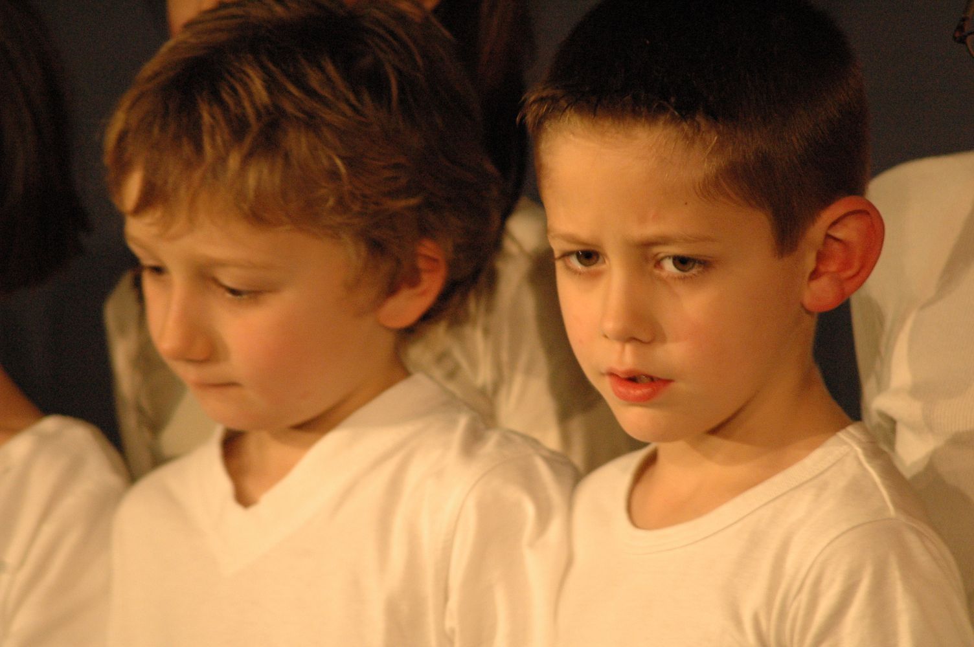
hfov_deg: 4.6
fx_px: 12164
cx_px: 487
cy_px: 324
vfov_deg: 3.0
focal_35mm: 450
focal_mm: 300
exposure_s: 1/30
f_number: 5.6
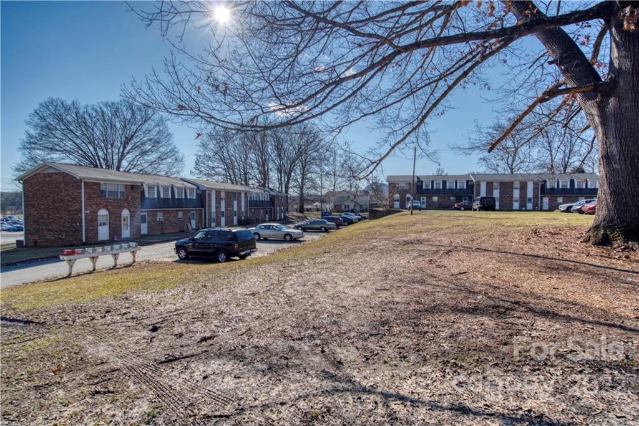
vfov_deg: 73.8
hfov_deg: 96.7
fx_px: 284
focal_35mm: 16
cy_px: 213
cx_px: 320
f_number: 8
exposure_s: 1/250
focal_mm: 16
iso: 100
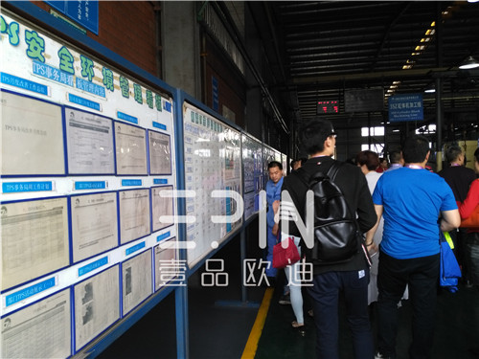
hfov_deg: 63.4
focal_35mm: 28
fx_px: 387
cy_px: 180
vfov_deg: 49.7
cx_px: 240
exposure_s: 1/30
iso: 213
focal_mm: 2.96
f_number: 2
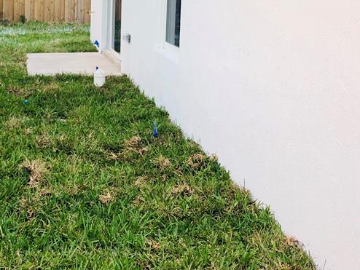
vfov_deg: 24.5
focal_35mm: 58
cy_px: 24
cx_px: 82
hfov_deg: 32.5
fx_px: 603
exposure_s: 1/40
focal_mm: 3.99
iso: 32
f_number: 1.8
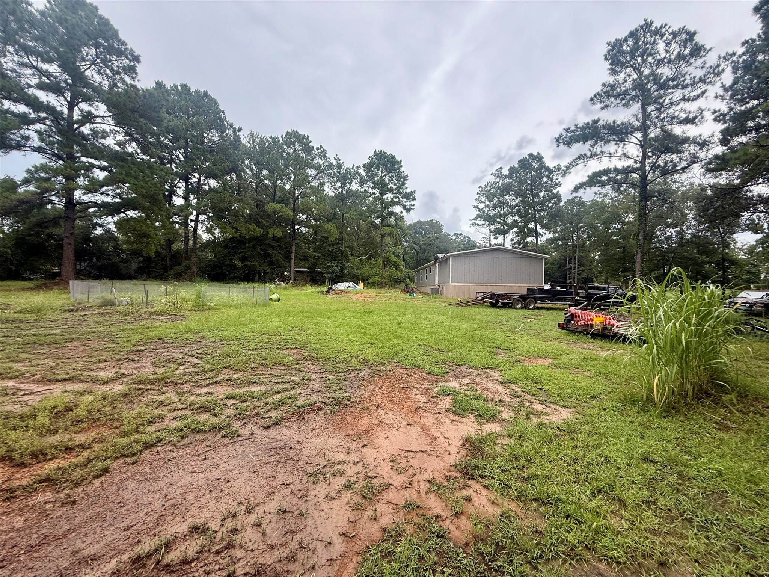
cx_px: 384
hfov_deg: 102.1
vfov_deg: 85.7
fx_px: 311
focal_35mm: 14
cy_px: 288
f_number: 2.2
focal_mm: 2.22
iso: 64
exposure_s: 1/331
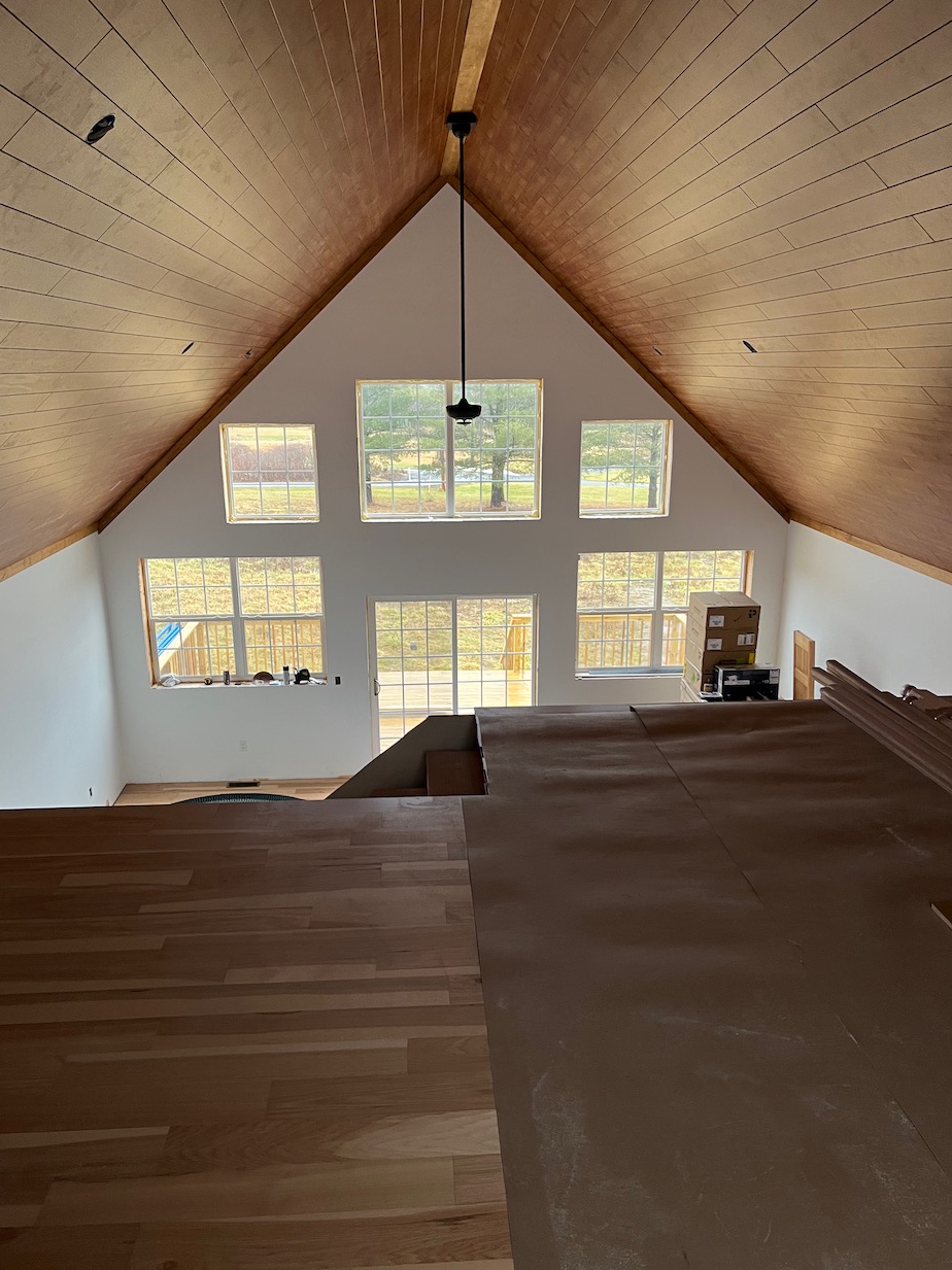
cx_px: 468
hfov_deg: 51.3
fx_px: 991
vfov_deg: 65.3
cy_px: 638
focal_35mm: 27
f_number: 1.6
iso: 320
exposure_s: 1/60
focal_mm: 5.1
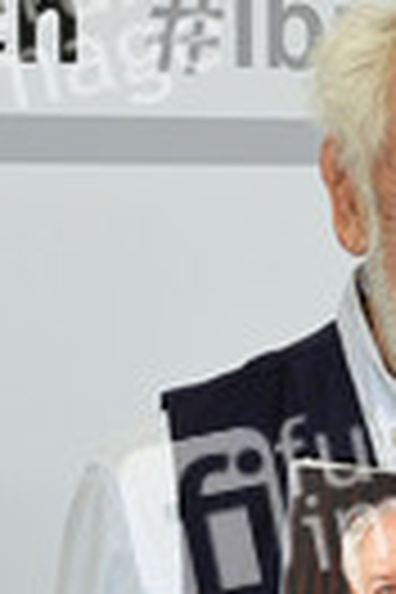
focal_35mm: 115
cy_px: 720
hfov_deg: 11.7
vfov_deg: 17.0
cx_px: 482
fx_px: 1897
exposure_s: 1/125
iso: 2000
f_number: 7.1
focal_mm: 38
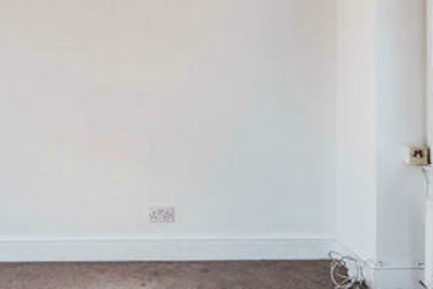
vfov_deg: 30.8
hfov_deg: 40.8
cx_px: 3
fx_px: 505
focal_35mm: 42
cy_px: 44
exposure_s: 1/200
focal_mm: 16
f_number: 8
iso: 250
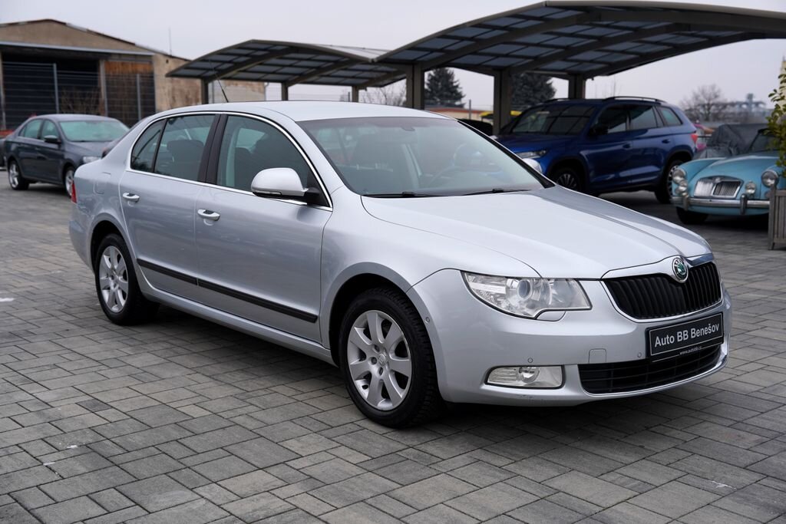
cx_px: 393
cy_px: 262
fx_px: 939
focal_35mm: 43
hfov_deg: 45.4
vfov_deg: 31.2
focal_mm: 43
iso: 100
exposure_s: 1/125
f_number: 4.5
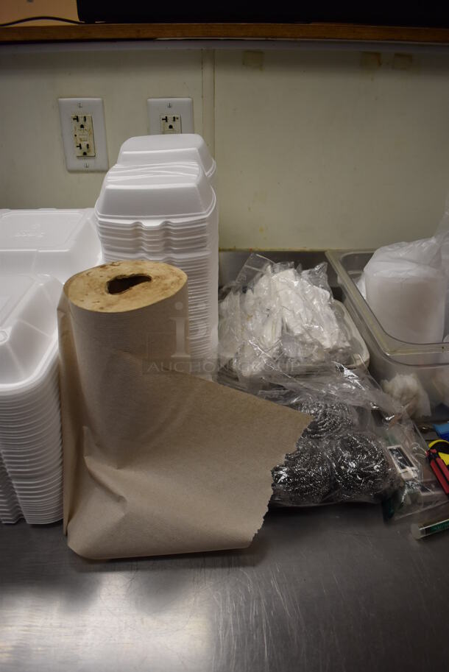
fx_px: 504
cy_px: 336
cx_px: 224
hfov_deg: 48.0
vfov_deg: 67.3
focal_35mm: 27
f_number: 3.5
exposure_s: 1/250
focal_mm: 18
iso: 560
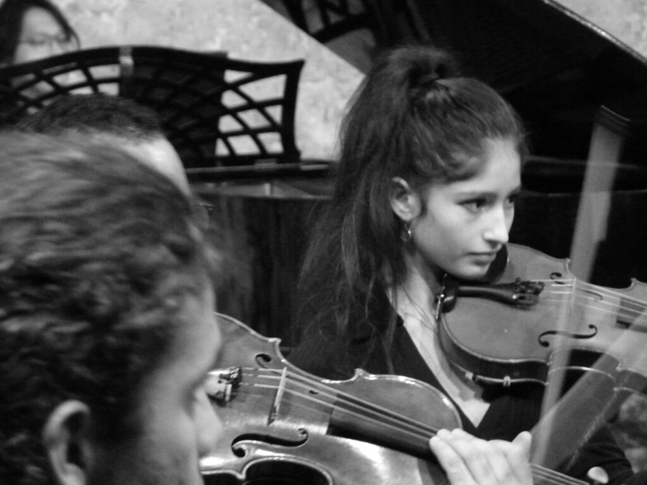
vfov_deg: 8.2
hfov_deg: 11.0
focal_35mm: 180
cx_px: 324
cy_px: 242
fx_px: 3364
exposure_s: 1/8
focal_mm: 32
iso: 1250
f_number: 3.7
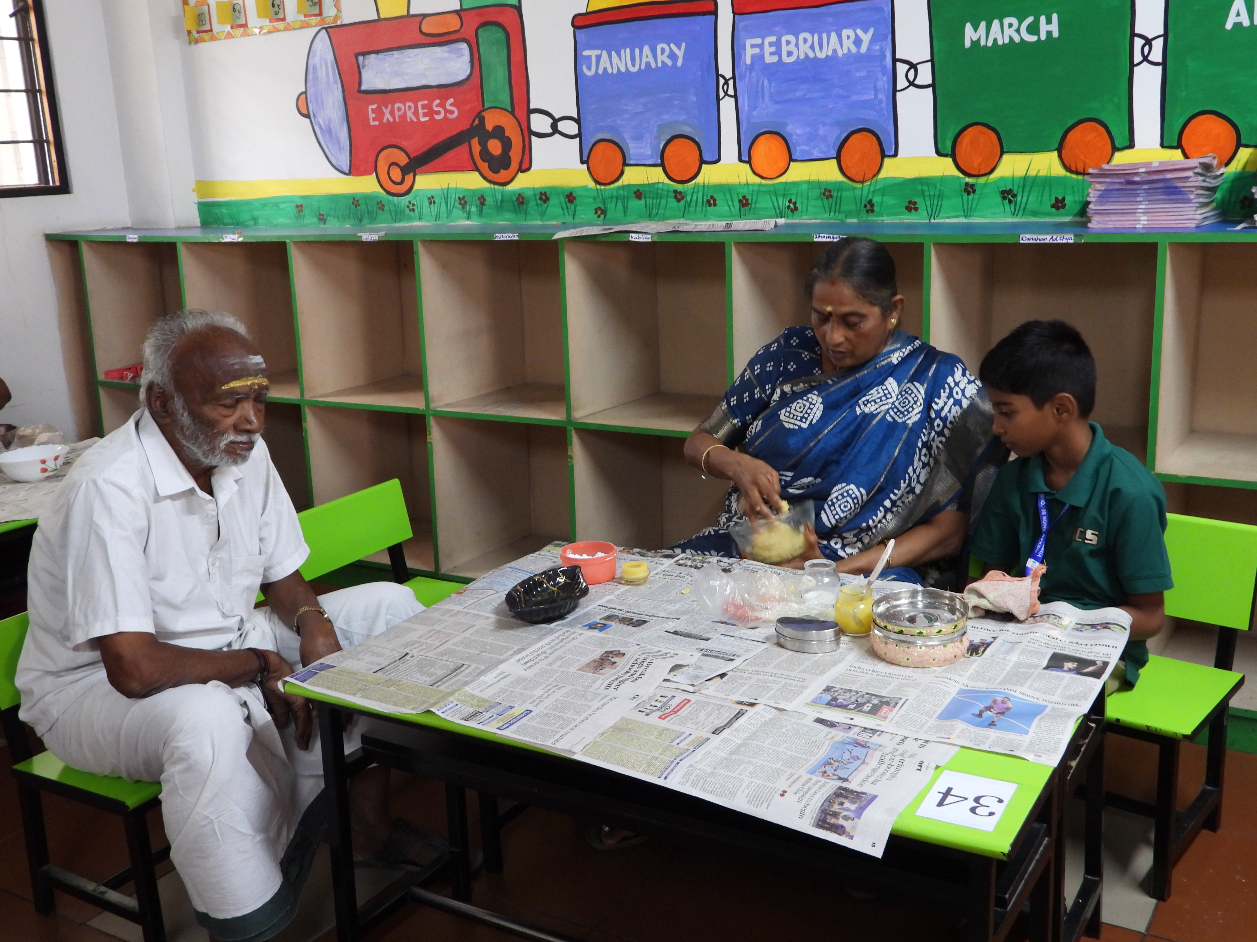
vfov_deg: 40.7
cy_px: 471
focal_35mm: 35
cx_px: 628
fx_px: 1271
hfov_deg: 52.6
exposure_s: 1/25
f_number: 3.2
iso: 400
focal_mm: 6.3
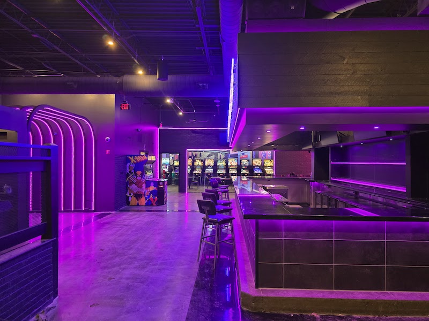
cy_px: 160
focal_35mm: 23
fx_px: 285
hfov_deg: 73.9
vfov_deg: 58.9
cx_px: 214
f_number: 1.7
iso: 800
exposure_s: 1/60
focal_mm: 6.3
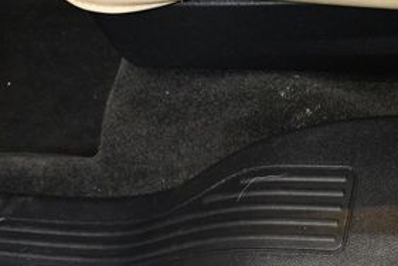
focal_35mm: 82
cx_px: 215
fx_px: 907
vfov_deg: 16.6
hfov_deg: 24.7
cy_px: 211
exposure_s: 1/60
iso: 5000
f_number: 3.5
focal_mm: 18
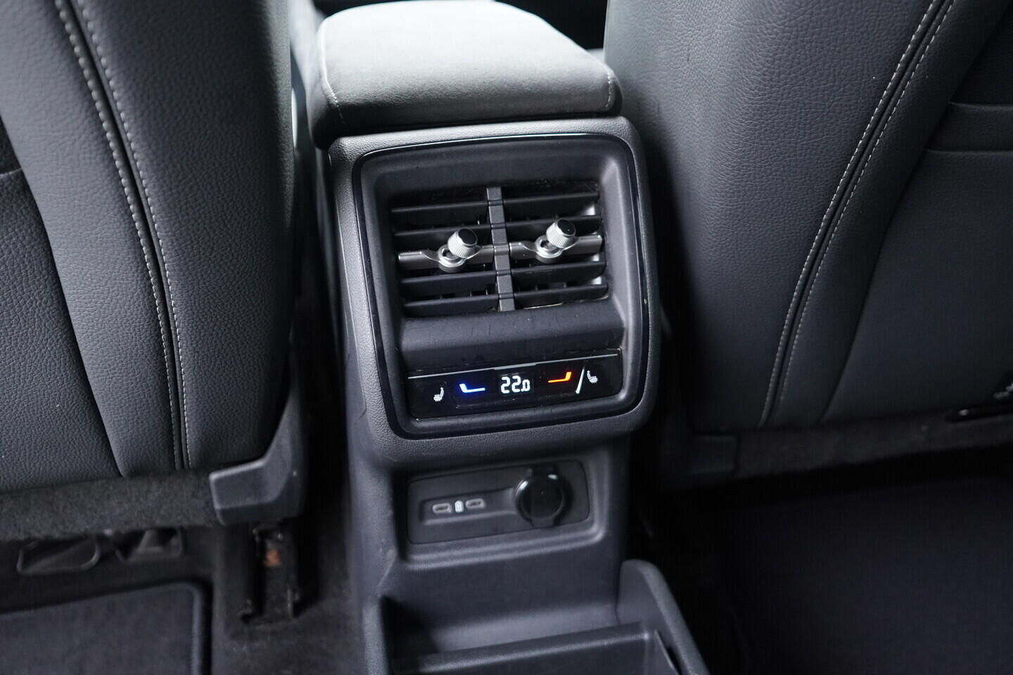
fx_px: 1013
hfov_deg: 53.1
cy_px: 338
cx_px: 506
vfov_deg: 36.9
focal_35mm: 36
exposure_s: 1/40
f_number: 2.8
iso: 1600
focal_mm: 24
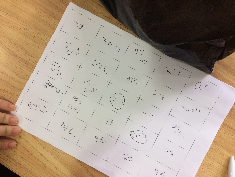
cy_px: 88
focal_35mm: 29
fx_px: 197
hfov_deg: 61.7
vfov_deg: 48.2
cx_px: 118
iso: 80
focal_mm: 4.15
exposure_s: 1/30
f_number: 2.2
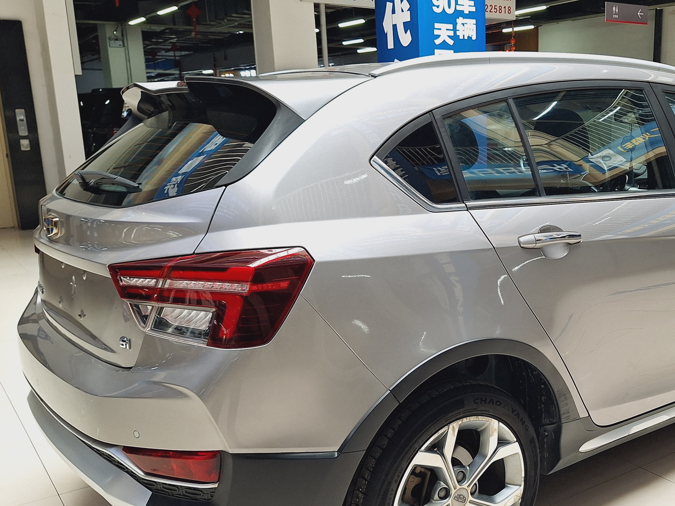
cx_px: 474
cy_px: 302
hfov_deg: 48.9
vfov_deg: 38.5
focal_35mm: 37
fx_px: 721
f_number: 1.8
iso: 64
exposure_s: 1/100
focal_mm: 5.54
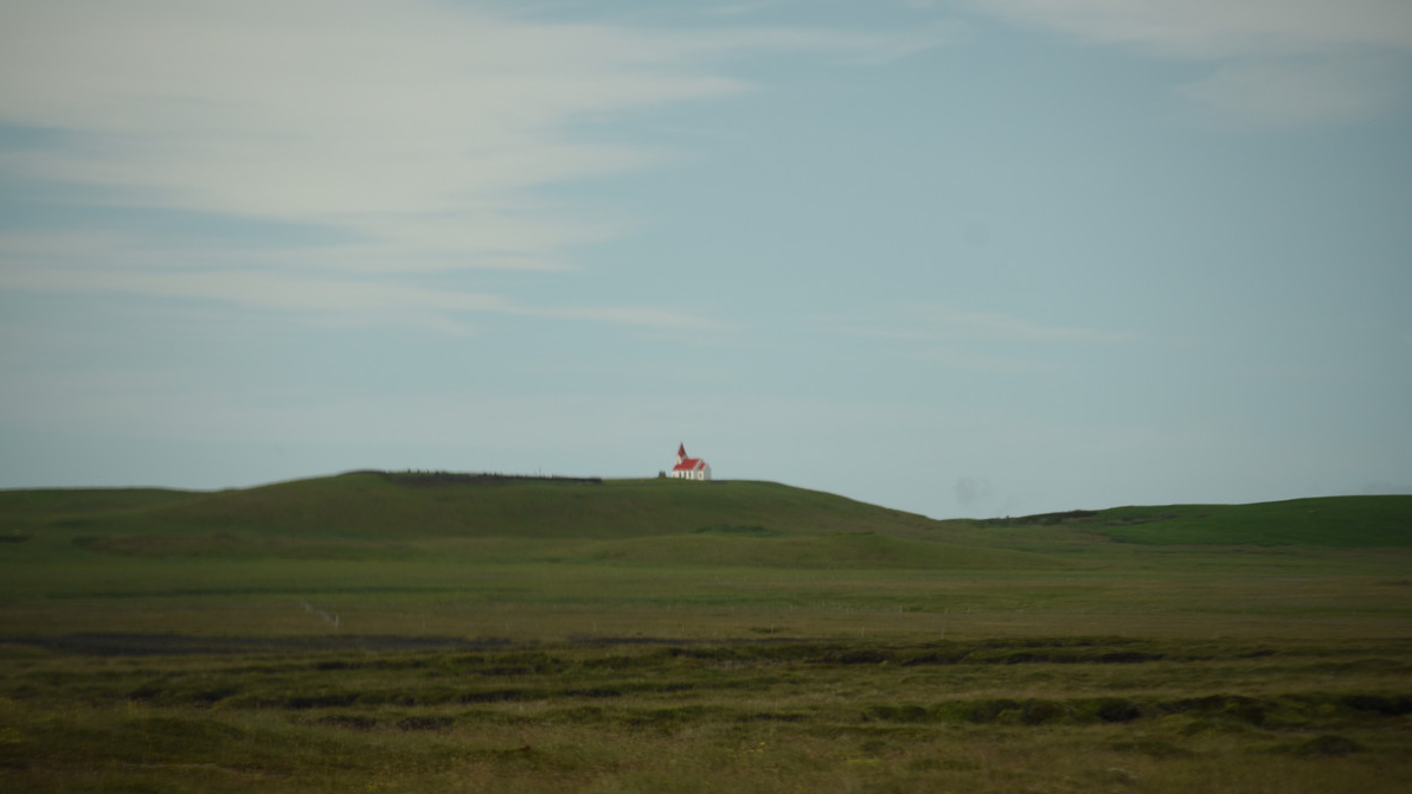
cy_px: 411
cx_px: 704
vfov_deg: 7.7
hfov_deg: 13.6
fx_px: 5915
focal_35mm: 158
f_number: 4
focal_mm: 150
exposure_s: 1/320
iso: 400
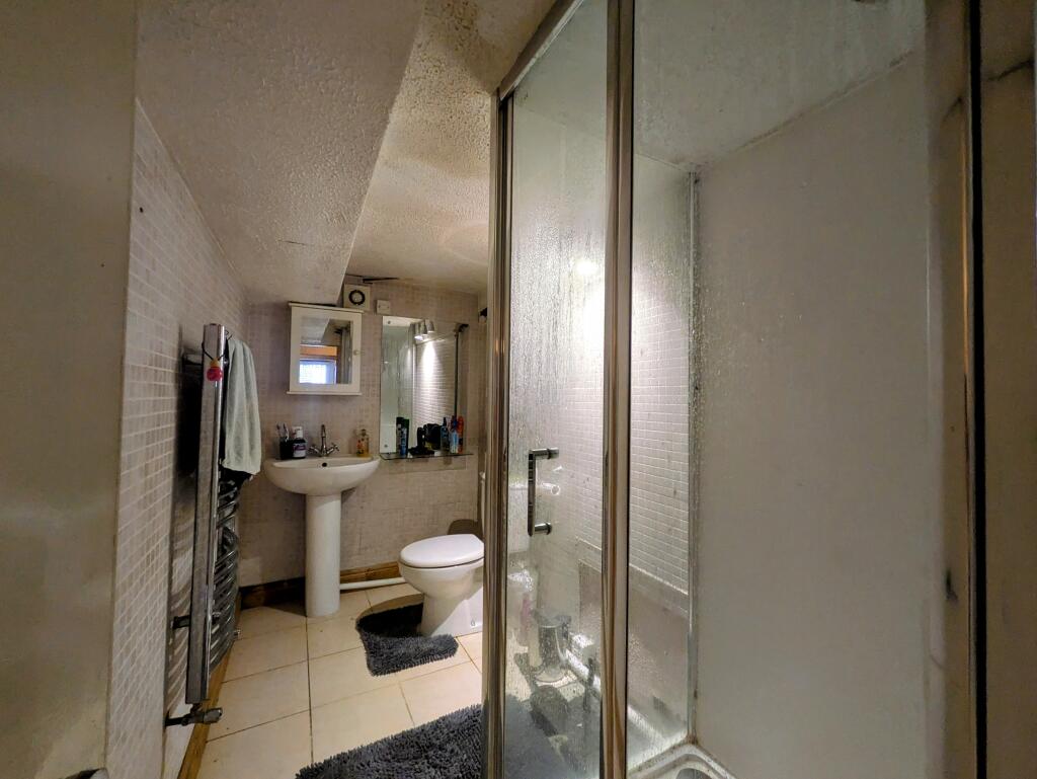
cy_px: 390
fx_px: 420
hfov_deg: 102.0
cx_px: 518
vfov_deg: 85.7
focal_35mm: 14
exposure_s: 1/33.3
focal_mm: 1.83
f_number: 2.2
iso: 190
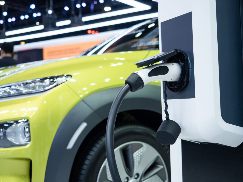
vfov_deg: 27.0
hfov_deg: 35.5
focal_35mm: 54
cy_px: 91
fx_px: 379
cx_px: 122
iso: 200
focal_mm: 27
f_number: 2.8
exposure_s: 1/100
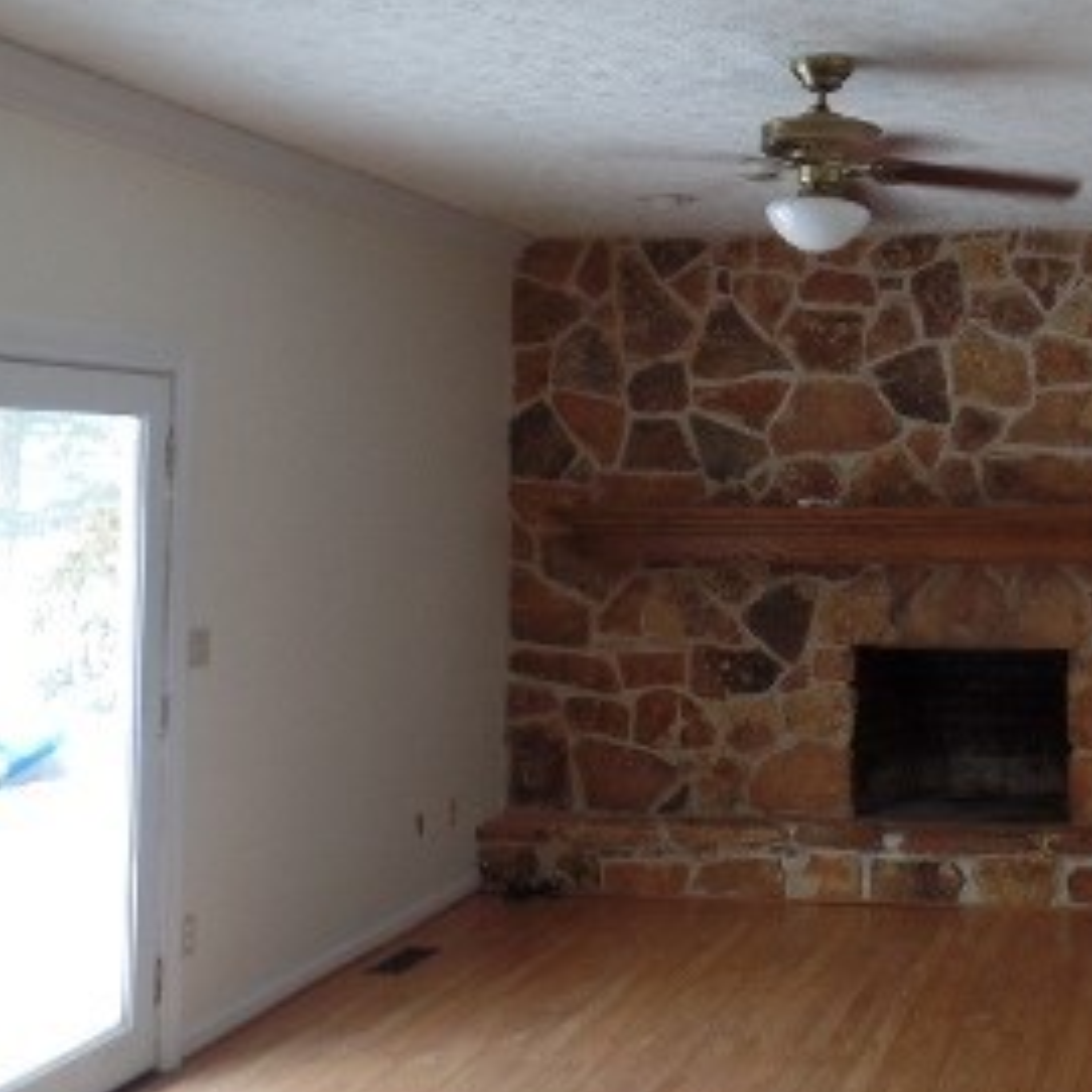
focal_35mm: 48
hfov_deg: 33.7
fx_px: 1713
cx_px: 959
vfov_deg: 35.1
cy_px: 379
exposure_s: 1/45
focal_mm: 4.1
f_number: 2.8
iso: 80
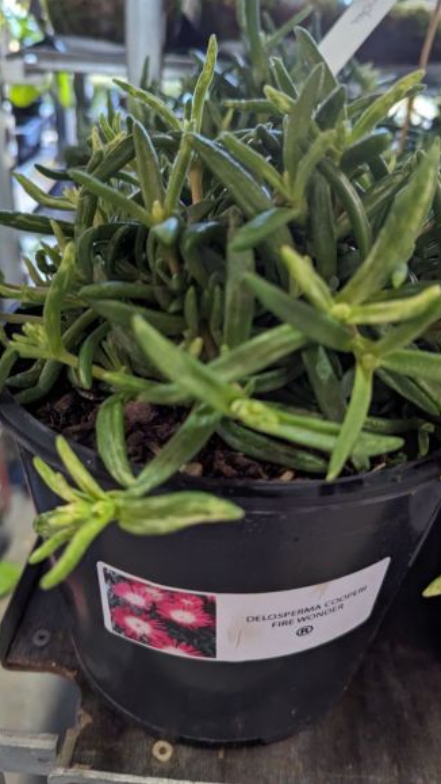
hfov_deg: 42.9
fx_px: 561
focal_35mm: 27
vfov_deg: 69.8
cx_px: 225
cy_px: 381
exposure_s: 1/100
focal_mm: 6.81
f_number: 1.85
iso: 1190
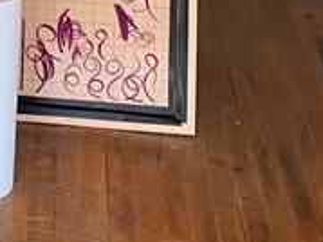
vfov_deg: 8.8
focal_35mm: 149
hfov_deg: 12.9
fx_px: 1389
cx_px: -88
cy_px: -396
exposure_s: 1/60
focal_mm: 4.25
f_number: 1.8
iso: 100
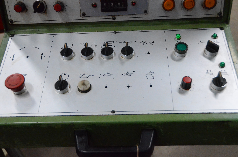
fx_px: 317
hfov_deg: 41.2
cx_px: 119
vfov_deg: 28.0
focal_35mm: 48
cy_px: 78
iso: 6400
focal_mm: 32
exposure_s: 1/1600
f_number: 4
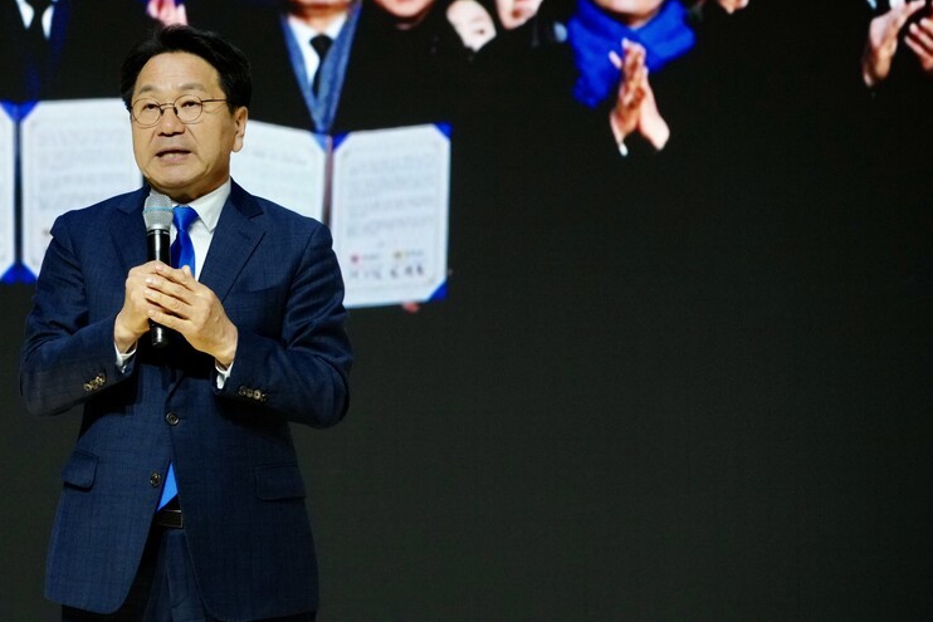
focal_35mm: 307
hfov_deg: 6.7
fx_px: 7957
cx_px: 162
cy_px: 288
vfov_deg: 4.5
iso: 2500
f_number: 6.3
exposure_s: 1/200
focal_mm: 178
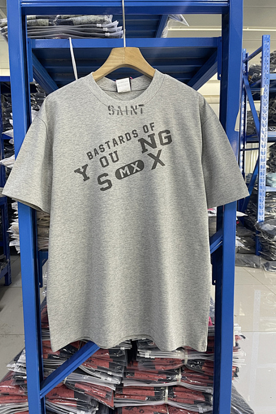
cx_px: 119
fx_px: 310
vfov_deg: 67.4
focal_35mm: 27
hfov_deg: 47.8
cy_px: 207
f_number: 1.6
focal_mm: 5.1
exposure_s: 1/50
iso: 250
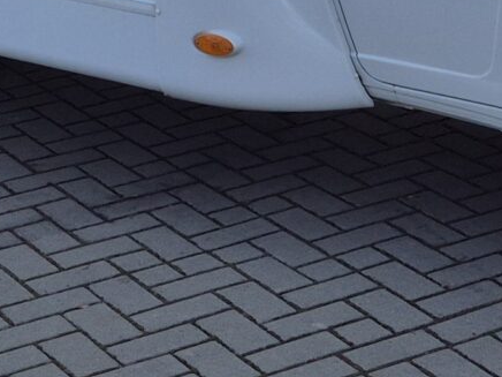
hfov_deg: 14.6
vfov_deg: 10.3
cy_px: -324
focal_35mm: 135
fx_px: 1958
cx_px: 342
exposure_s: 1/3416
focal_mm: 5.4
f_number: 1.8
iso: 25
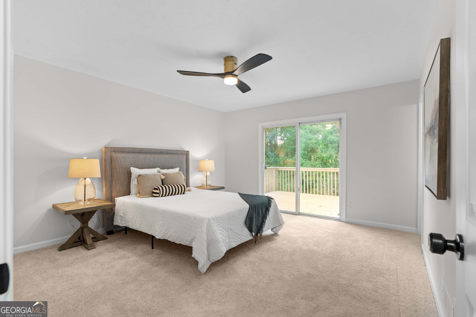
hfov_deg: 96.7
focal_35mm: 16
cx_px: 238
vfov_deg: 73.7
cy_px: 158
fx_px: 212
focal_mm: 16
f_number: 7.1
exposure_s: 2.5
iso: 100
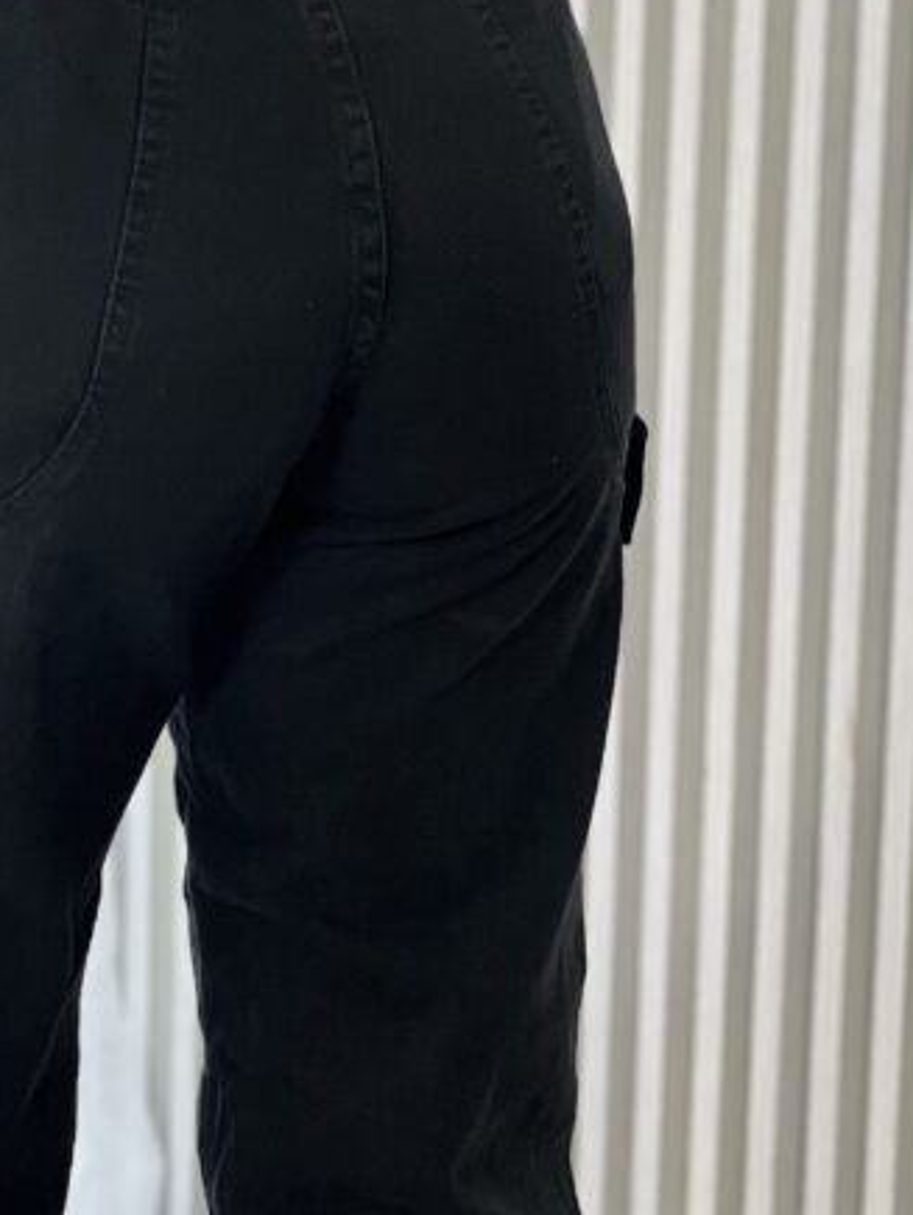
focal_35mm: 165
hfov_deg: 9.0
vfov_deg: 11.9
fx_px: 5794
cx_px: 98
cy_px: 1043
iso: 125
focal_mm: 9
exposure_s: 1/120
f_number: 2.8
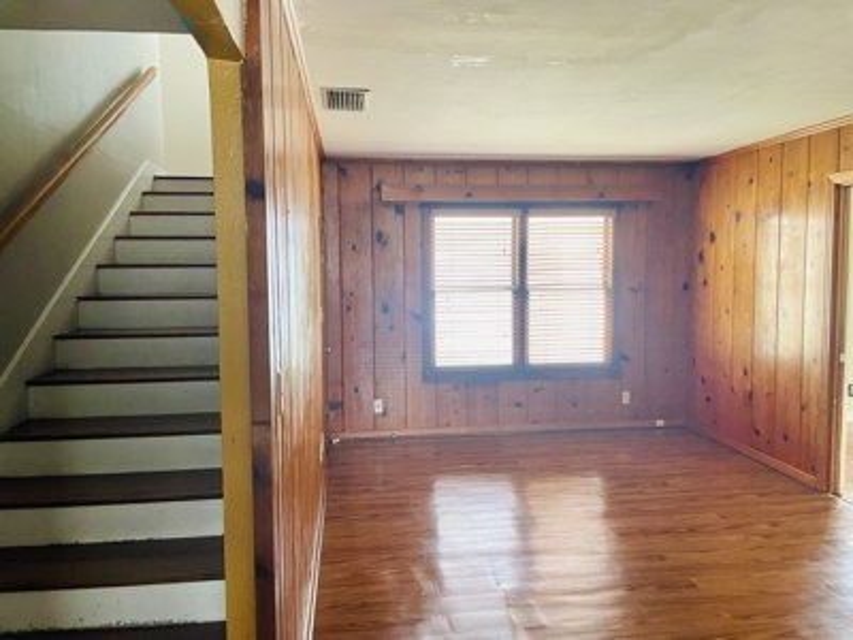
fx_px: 641
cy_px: 320
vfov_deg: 53.1
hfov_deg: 67.3
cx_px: 426
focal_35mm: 26
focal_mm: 4.2
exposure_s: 1/60
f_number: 1.6
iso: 160
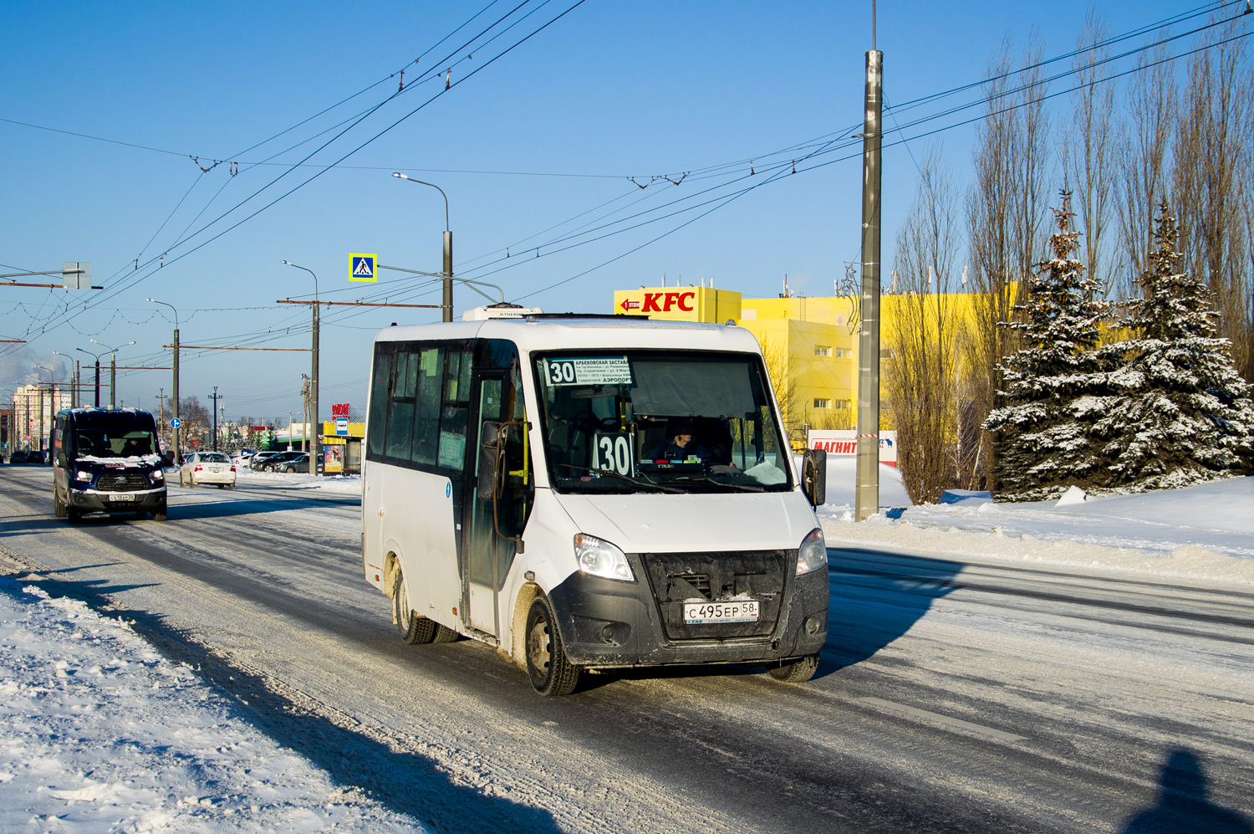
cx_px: 627
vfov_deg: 29.8
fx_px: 1566
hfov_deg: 43.6
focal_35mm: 45
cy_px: 417
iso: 100
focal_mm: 30
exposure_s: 1/800
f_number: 5.6
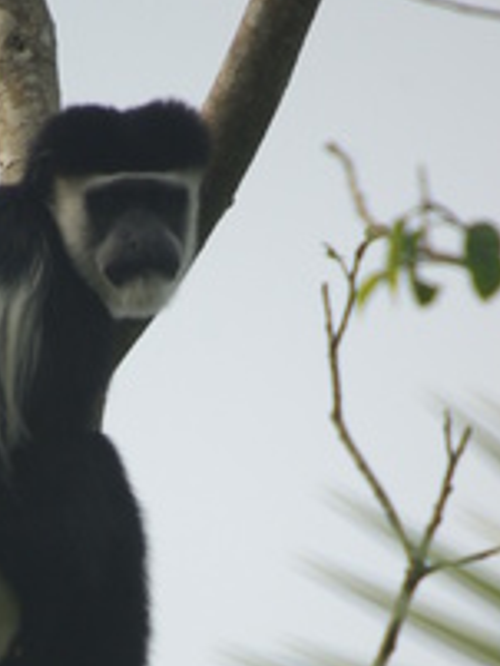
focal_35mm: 1723
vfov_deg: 1.2
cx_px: 86
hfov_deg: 0.9
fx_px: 33148
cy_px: 550
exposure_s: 1/250
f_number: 6.7
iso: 100
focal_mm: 500
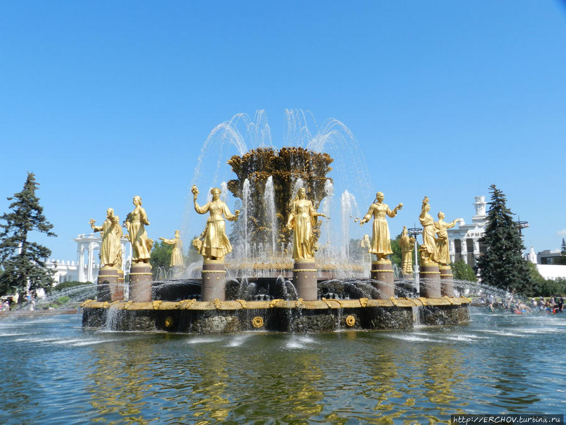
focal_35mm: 32
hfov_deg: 56.8
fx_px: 523
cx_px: 283
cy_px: 212
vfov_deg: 44.2
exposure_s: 1/1000
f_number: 4
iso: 160
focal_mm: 5.6
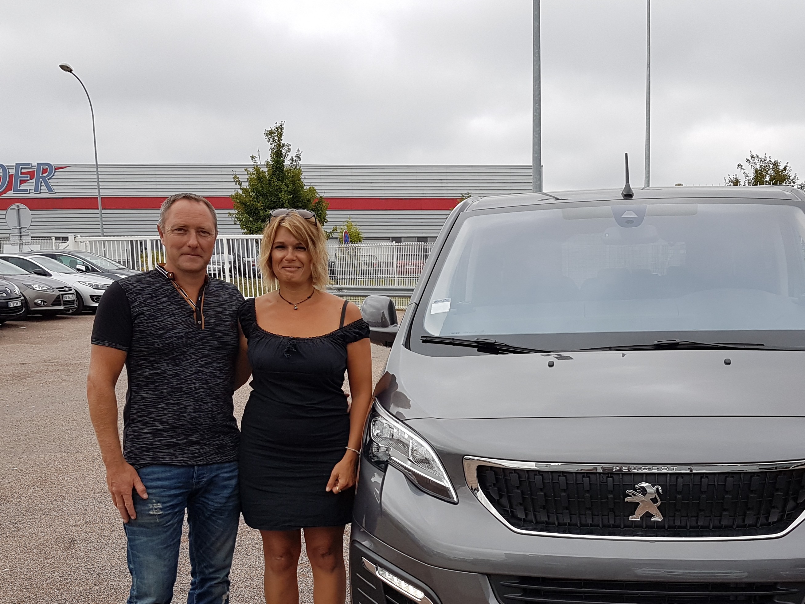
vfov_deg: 35.2
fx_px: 930
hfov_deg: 46.5
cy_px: 449
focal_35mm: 40
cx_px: 492
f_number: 1.7
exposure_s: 1/918
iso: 40
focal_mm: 4.2
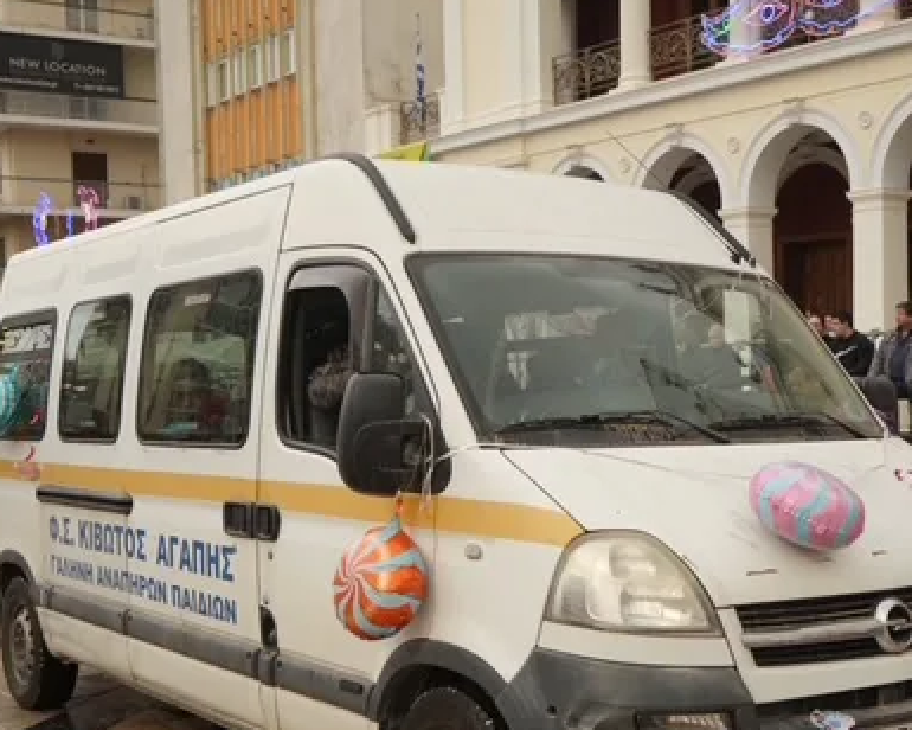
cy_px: 457
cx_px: 571
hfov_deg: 37.1
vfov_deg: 30.1
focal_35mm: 50
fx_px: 1350
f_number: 4
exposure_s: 1/1000
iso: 500
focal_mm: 32
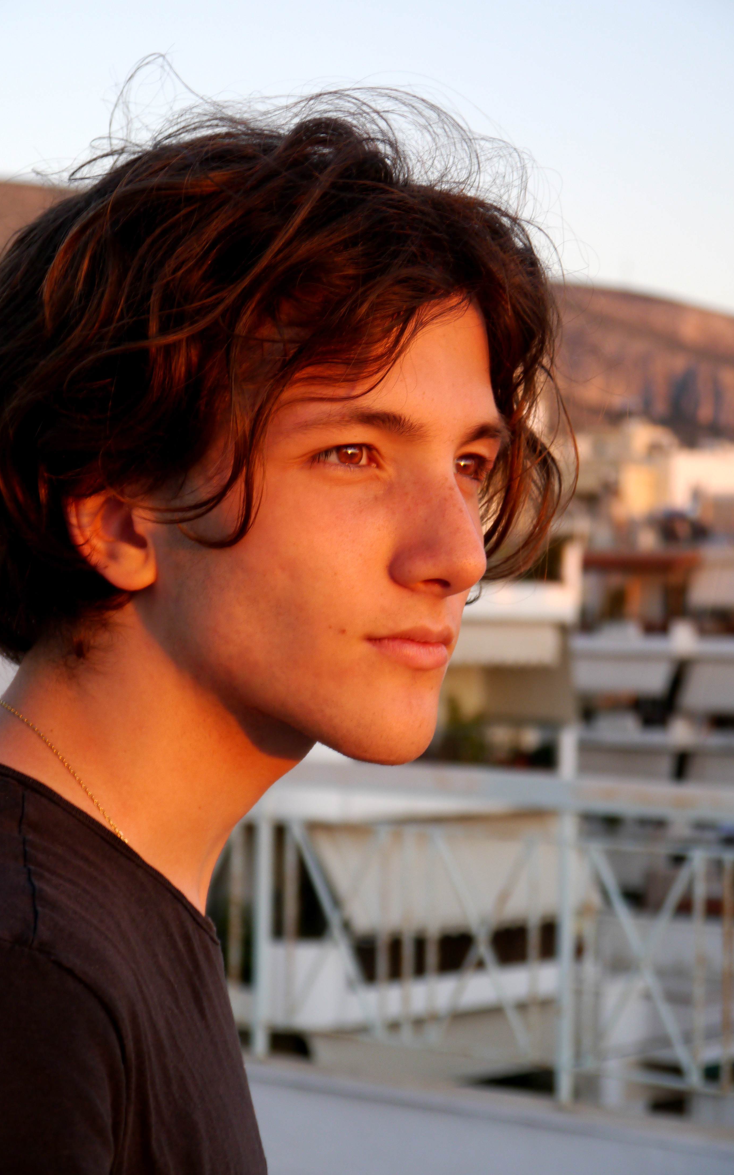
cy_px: 588
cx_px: 348
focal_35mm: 93
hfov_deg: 14.1
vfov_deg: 22.3
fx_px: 2976
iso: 250
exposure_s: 1/80
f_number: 5.6
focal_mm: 42
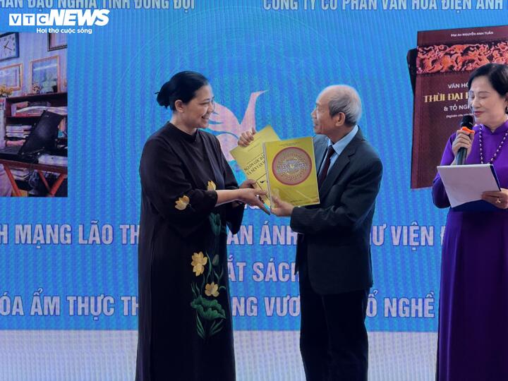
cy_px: 190
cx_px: 254
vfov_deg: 14.8
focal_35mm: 100
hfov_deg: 19.6
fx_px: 1468
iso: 200
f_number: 2.8
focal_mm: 16.89
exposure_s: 1/100
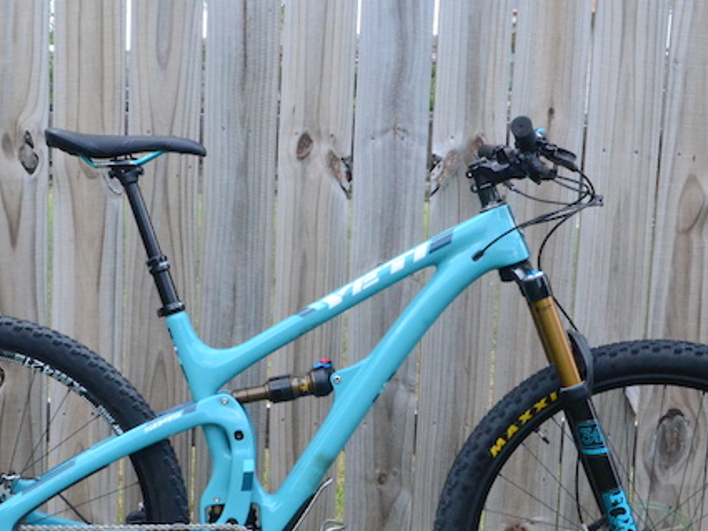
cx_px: 310
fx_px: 1330
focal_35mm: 65
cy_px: 365
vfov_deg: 22.5
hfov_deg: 29.8
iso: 4000
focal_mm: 24
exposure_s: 1/250
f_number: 22
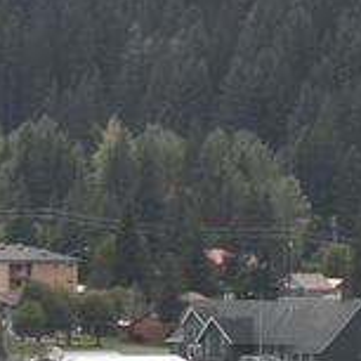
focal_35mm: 498
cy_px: -399
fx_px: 5876
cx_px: 559
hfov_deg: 3.5
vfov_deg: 3.5
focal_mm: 70
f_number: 8
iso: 100
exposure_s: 1/250
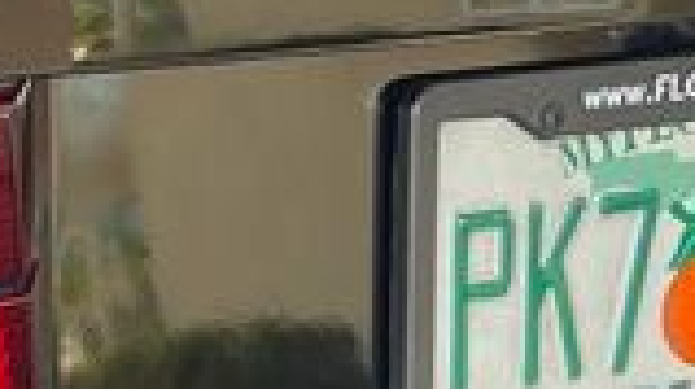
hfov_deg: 15.6
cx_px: -625
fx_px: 2098
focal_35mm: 114
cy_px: 363
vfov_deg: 10.5
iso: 50
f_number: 1.5
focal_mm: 5.7
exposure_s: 1/121
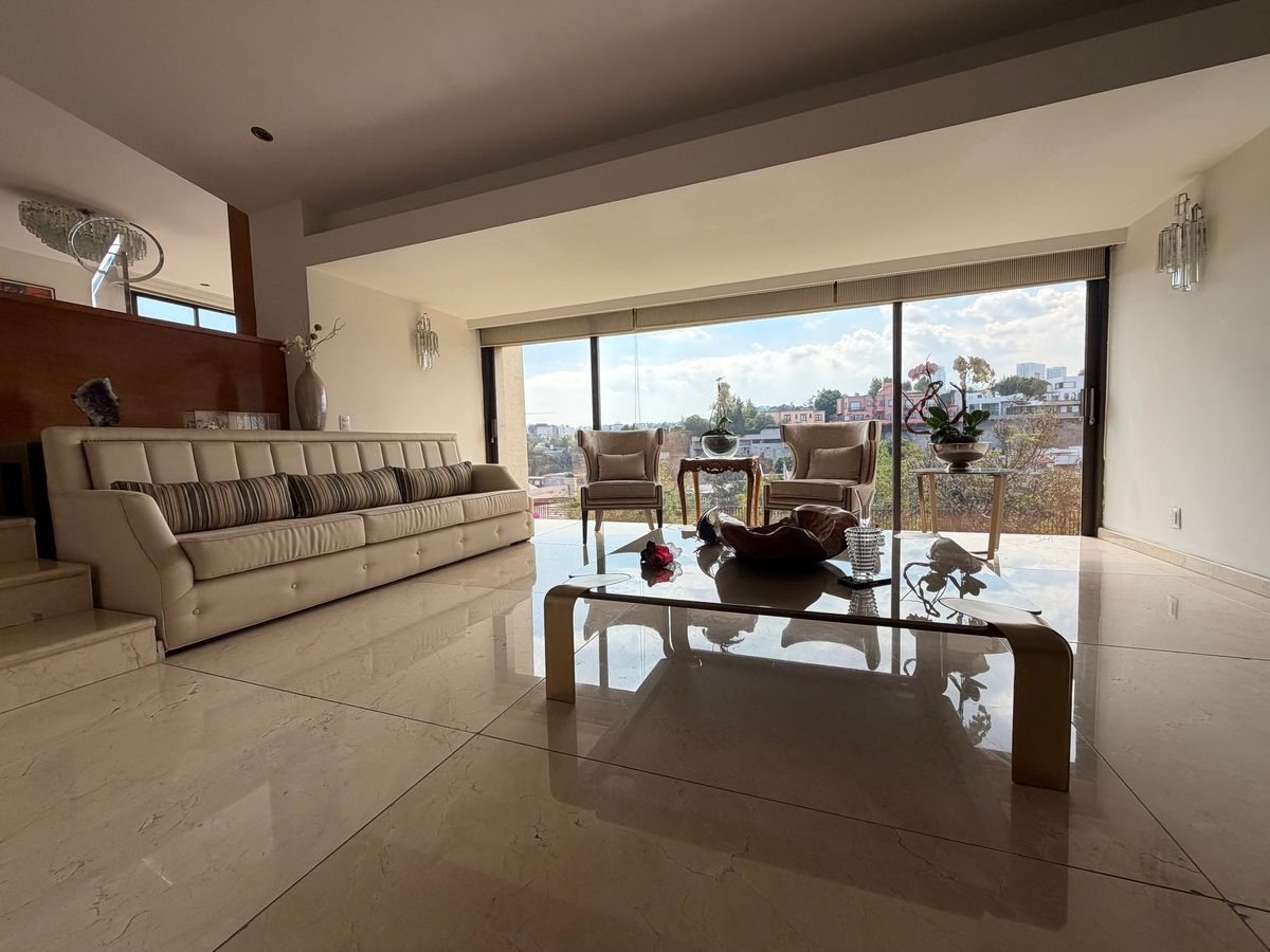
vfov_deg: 85.7
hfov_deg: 102.1
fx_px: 514
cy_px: 476
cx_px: 635
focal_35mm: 14
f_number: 2.2
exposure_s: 1/231
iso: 40
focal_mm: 2.22
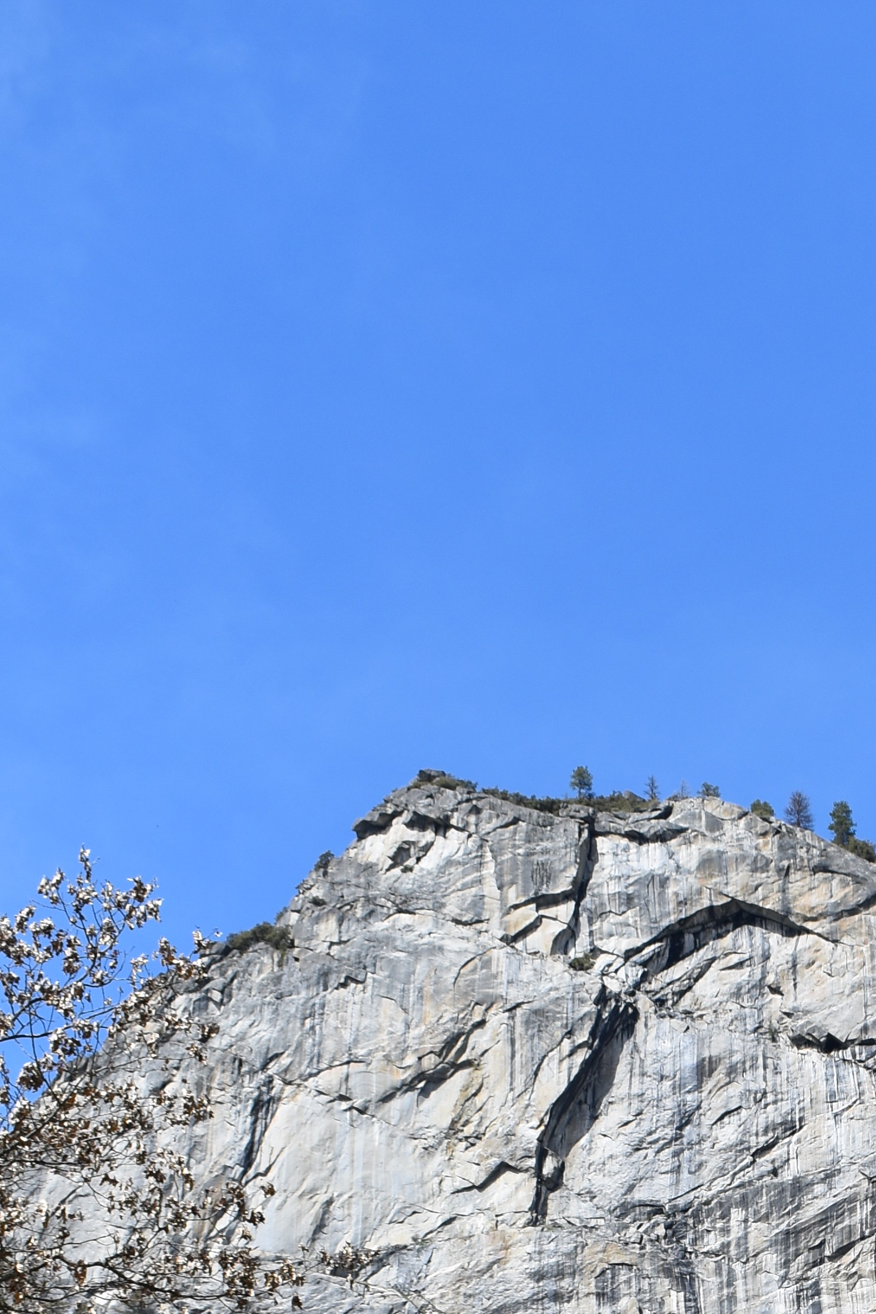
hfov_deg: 18.1
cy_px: 1507
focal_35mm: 73
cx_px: 934
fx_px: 2665
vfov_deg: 25.4
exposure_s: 1/250
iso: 100
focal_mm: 18
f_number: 8
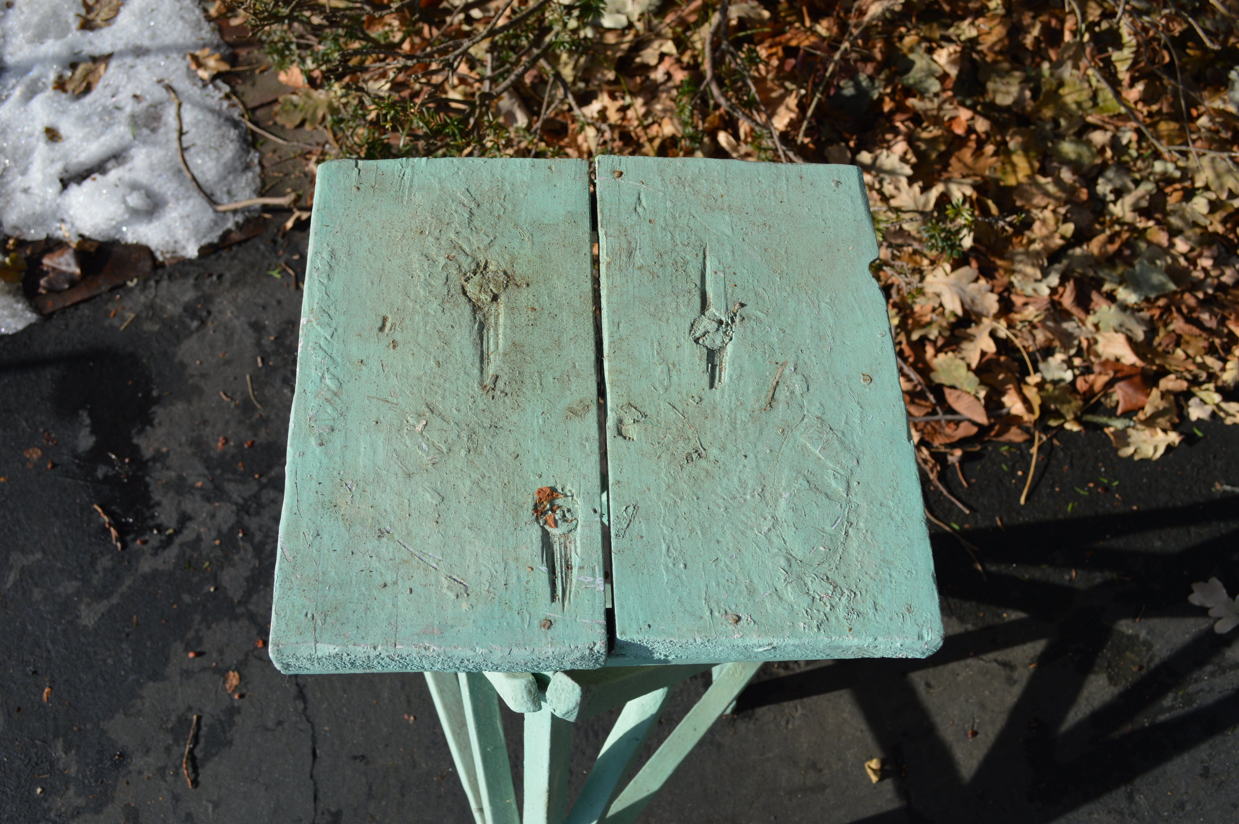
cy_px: 412
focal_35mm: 36
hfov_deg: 53.2
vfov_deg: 36.8
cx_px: 620
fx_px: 1238
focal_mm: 24
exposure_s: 1/250
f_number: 8
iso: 100
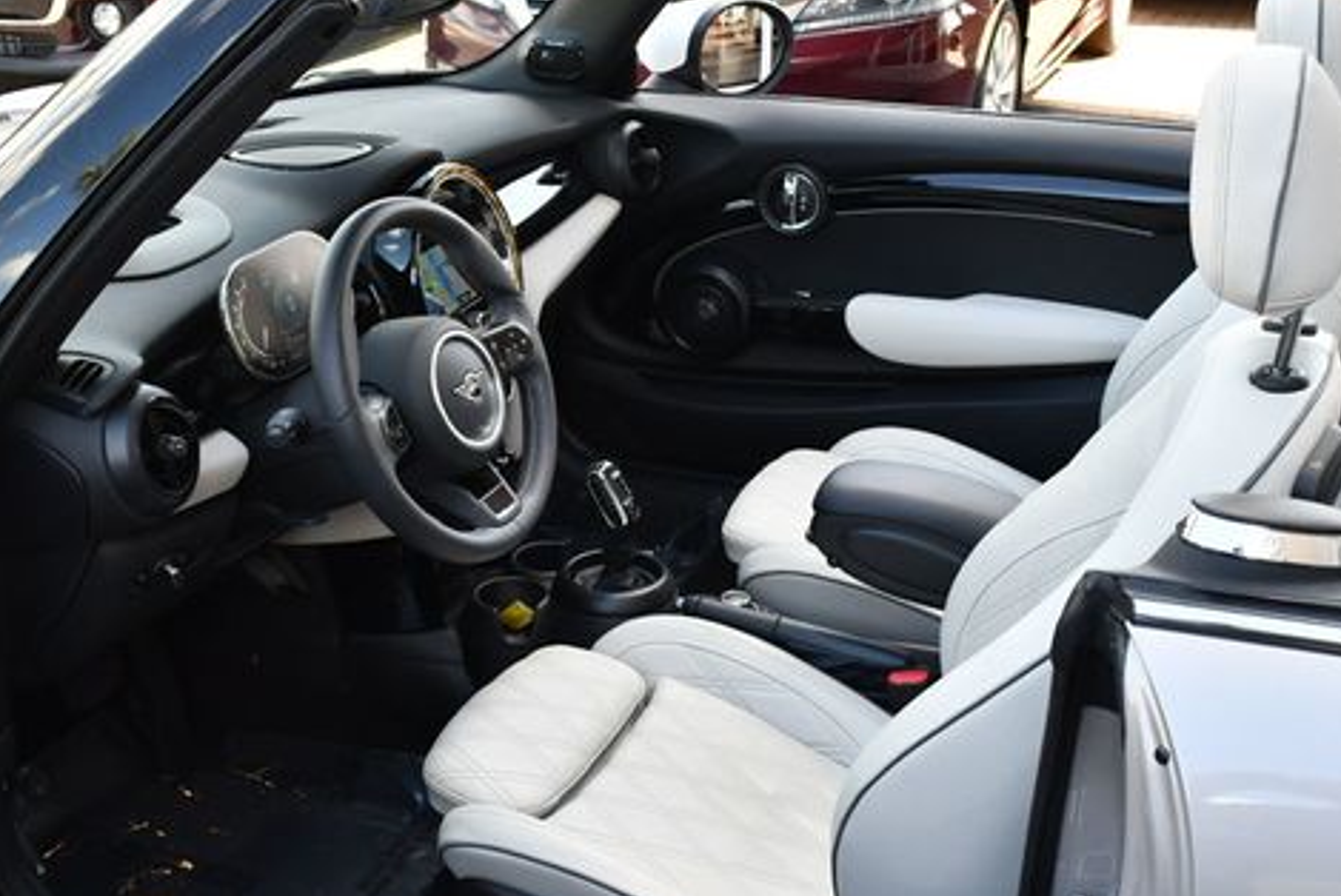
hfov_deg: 40.3
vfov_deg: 27.5
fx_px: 1826
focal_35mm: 49
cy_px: 534
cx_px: 631
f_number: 5.6
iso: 400
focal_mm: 18
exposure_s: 1/250
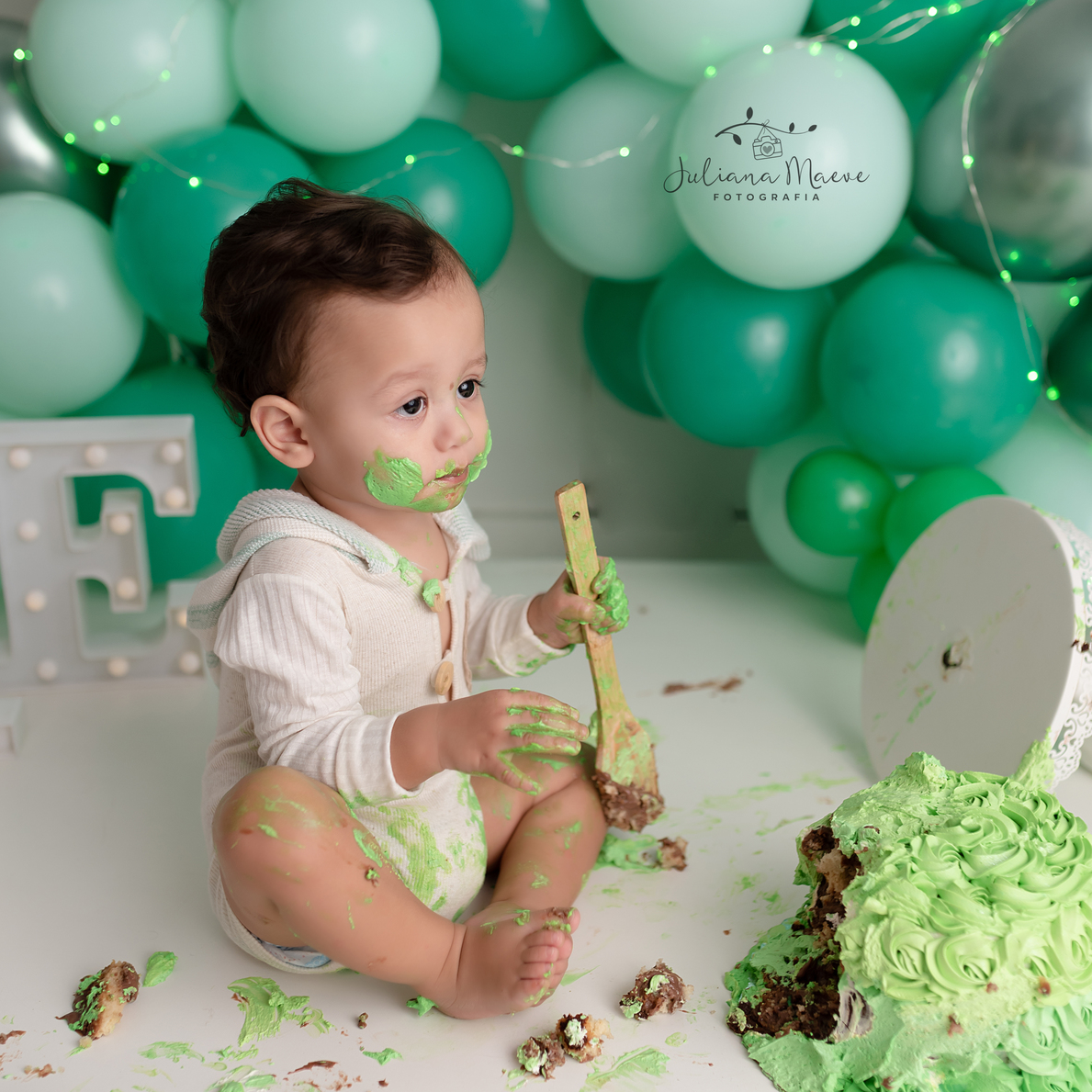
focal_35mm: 45
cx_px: 545
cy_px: 569
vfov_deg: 37.5
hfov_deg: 37.6
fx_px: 1606
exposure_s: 1/125
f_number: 2.5
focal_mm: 35
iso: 100
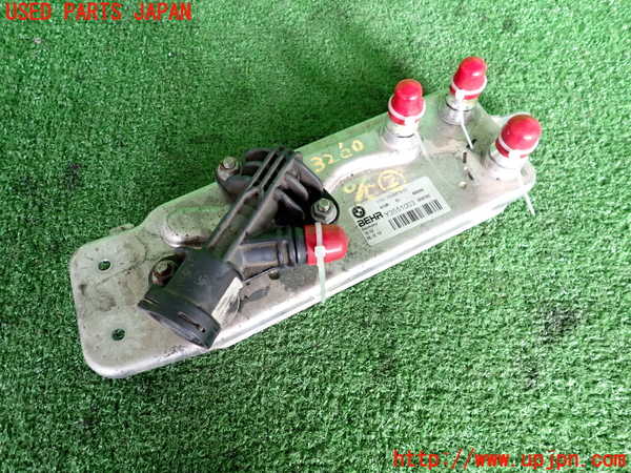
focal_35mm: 25
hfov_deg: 69.4
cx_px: 316
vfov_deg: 54.9
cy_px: 236
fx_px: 456
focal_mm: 4.5
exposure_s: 1/30
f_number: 2
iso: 320
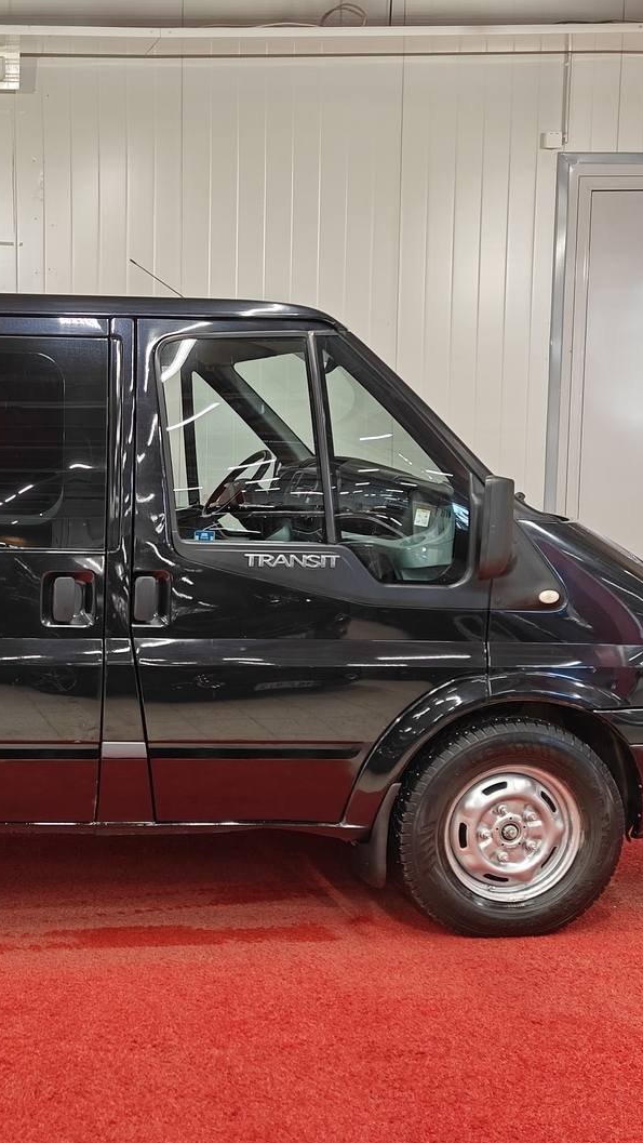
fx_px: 1394
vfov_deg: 44.6
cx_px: -29
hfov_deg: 24.6
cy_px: 583
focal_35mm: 46
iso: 80
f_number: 1.8
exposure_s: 1/53
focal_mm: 5.59
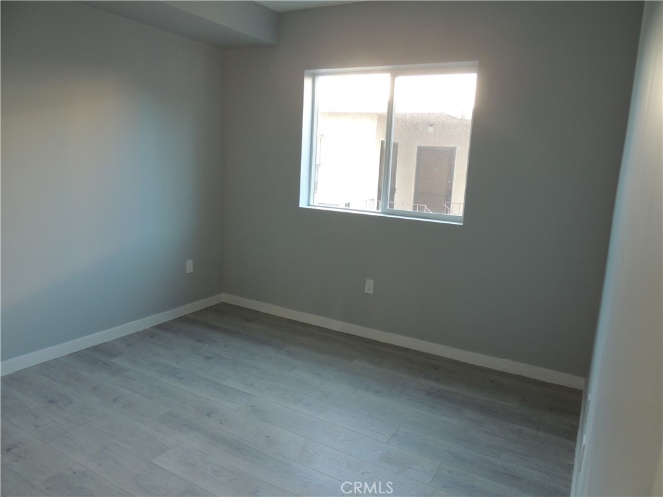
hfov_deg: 71.6
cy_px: 248
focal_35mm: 24
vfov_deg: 56.8
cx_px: 332
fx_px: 460
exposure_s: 1/30
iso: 200
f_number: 3
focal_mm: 4.3
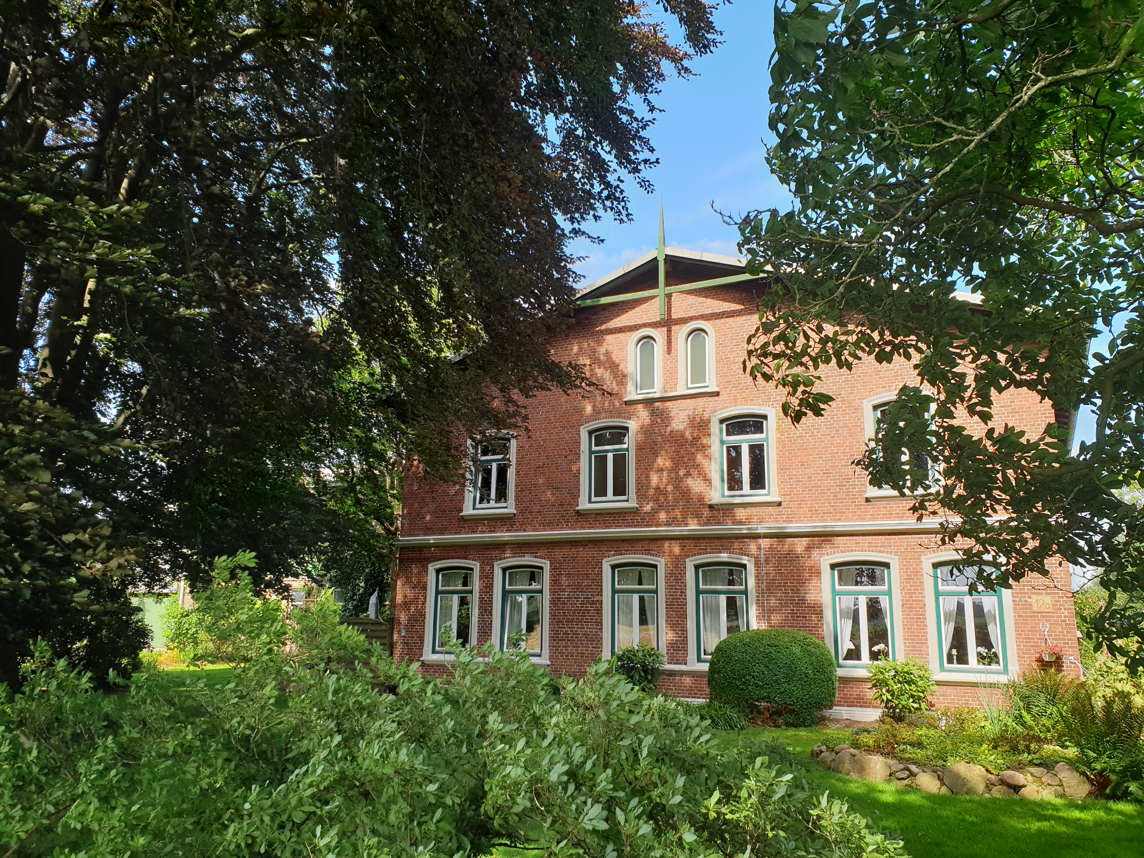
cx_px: 572
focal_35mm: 26
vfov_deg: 53.1
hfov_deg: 67.3
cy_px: 429
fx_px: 859
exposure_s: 1/372
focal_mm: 4.3
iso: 50
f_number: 2.4
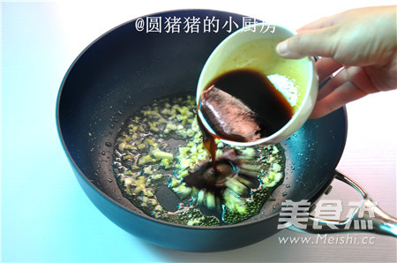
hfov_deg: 39.0
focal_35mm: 51
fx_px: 561
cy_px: 132
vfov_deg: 26.4
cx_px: 198
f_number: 5.6
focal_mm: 34
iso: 250
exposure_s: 1/5
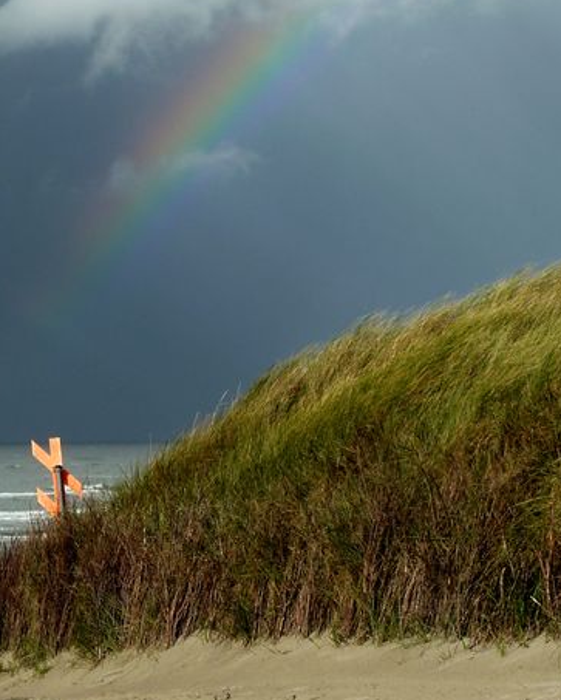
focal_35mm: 152
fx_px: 3151
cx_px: 74
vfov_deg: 12.7
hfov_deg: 10.1
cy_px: 277
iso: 80
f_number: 5
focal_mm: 13.7
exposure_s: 1/400
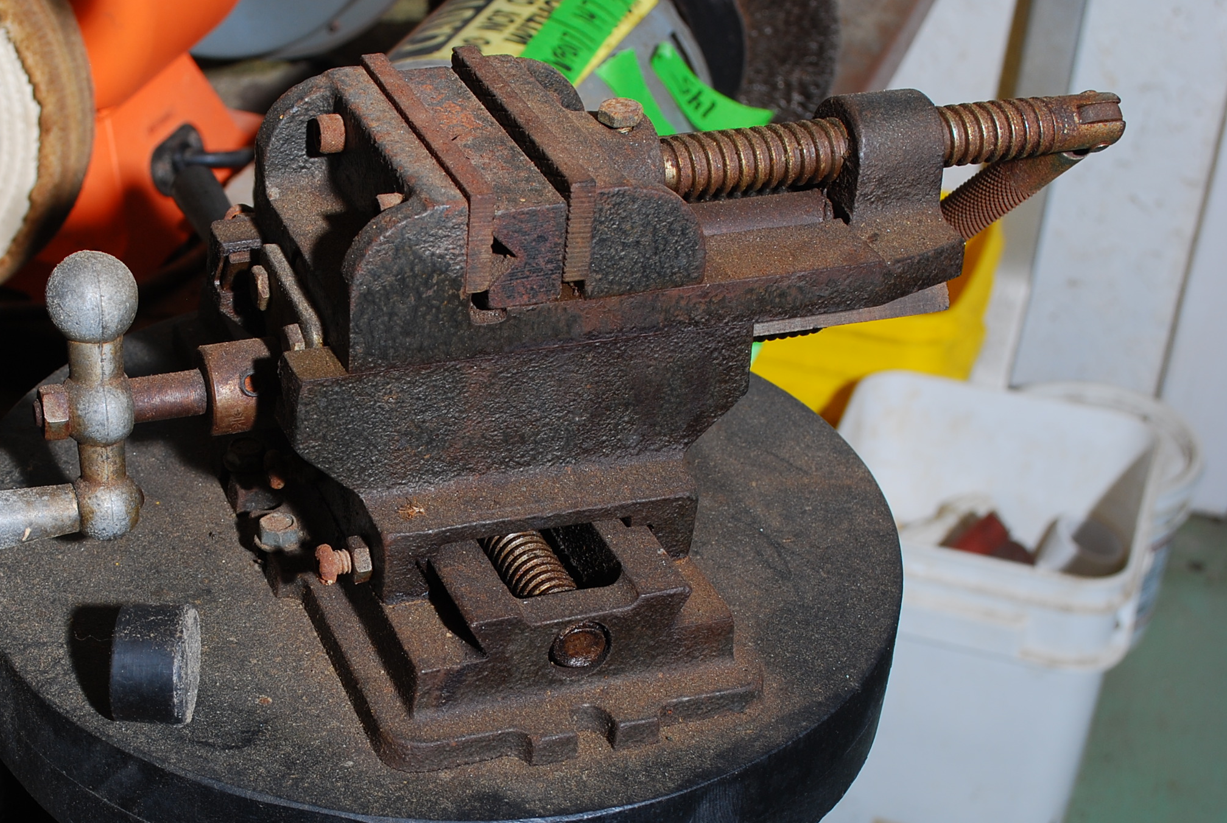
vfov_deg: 19.8
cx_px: 346
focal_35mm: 69
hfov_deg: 28.9
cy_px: 523
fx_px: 2356
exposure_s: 1/160
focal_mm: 32
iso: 100
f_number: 7.1
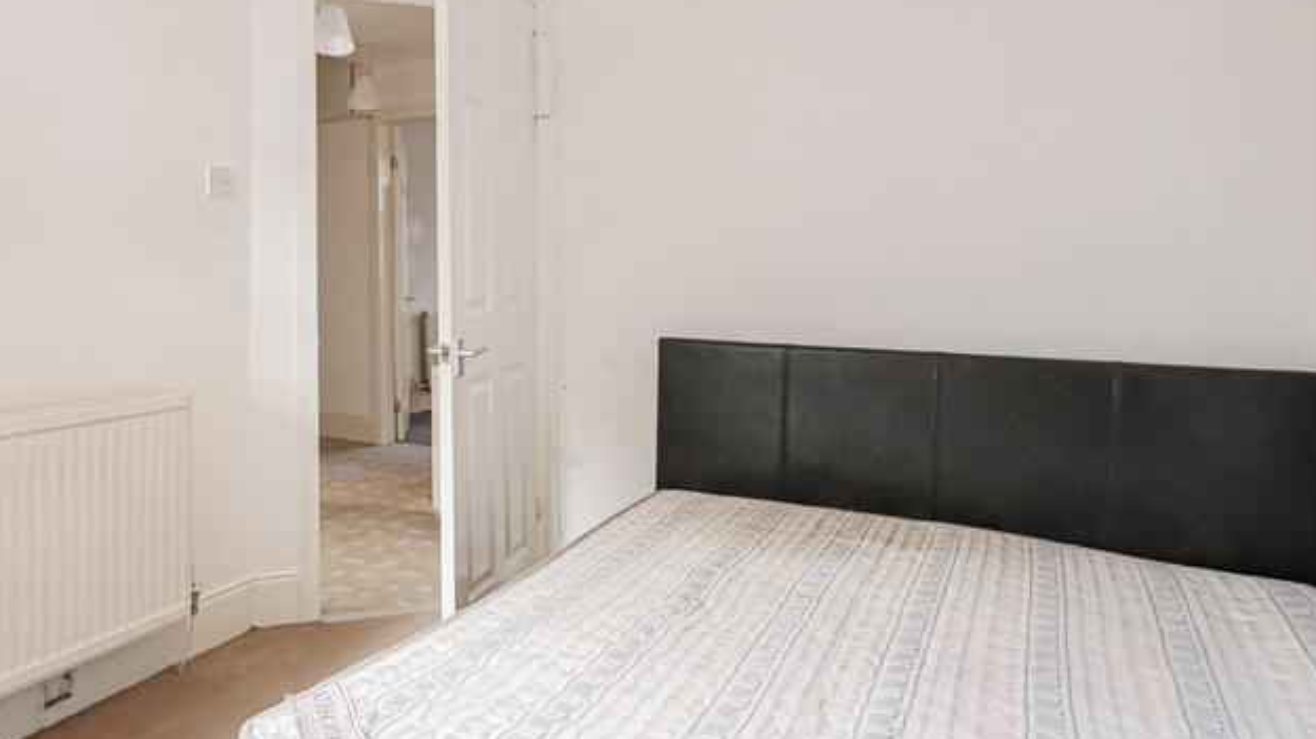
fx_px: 872
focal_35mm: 25
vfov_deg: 45.5
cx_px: 331
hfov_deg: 69.3
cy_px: 278
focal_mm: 7
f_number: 4
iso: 1600
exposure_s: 1/60
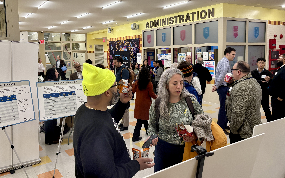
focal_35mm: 28
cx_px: 142
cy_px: 73
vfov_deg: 44.3
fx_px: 217
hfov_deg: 66.5
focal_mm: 5.96
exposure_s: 1/120
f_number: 1.6
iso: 200
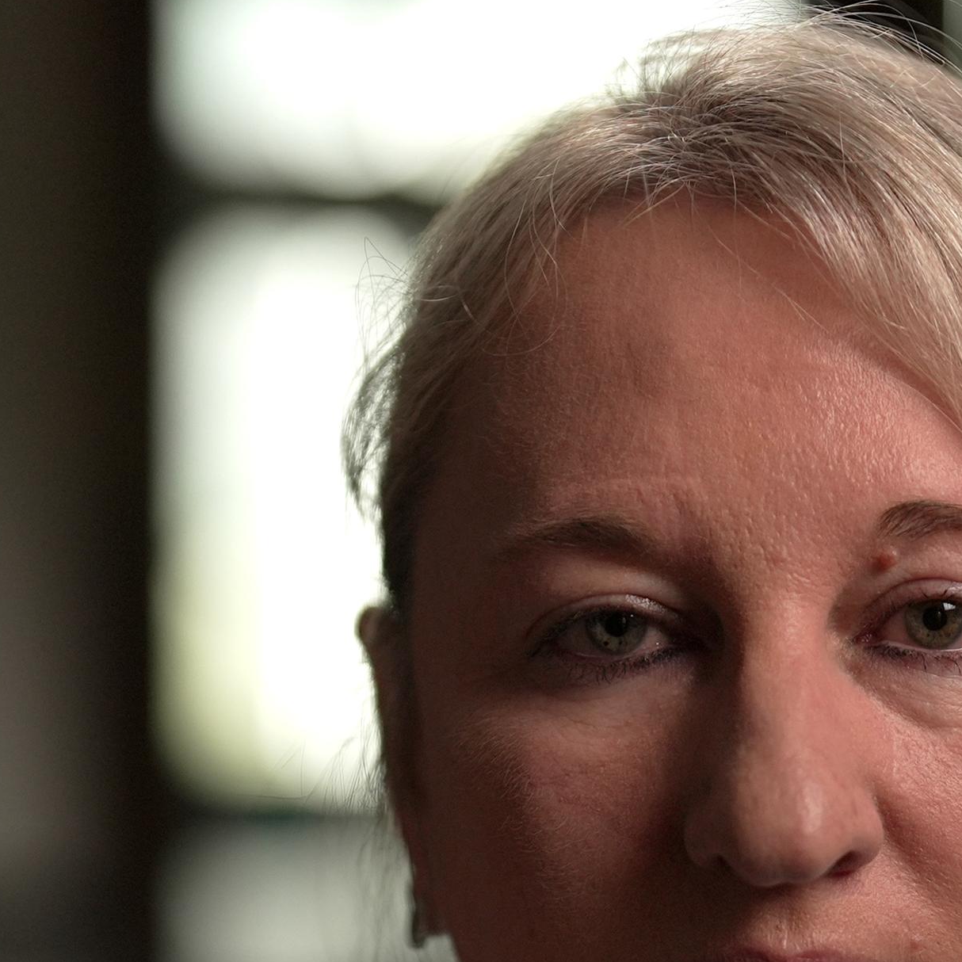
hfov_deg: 9.9
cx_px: 944
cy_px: 1260
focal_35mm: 175
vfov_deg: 9.8
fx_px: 5502
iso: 400
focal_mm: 50
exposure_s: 1/250
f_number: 1.6
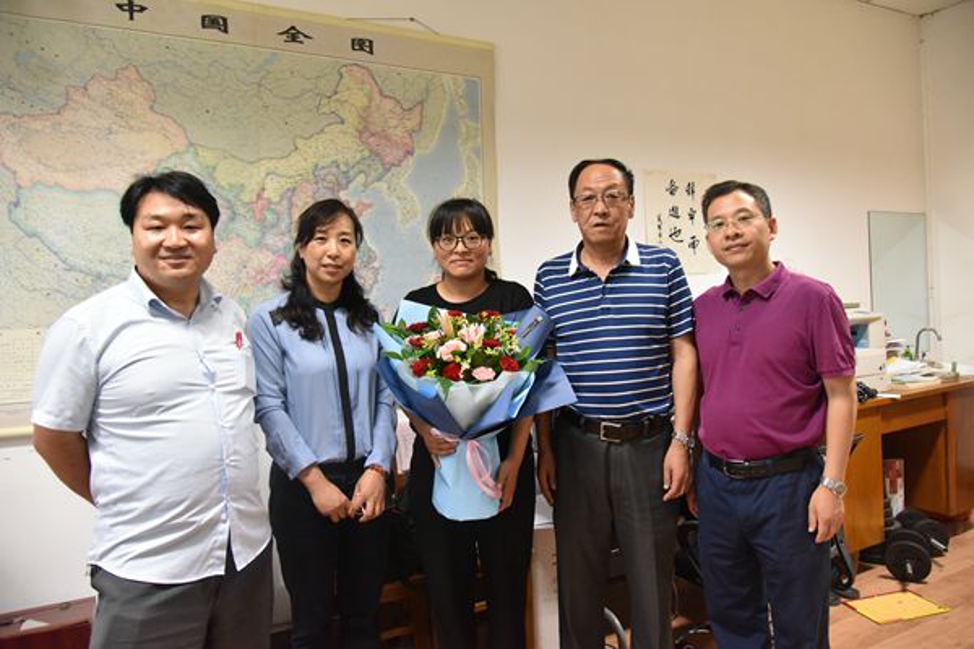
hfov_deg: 73.7
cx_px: 487
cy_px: 324
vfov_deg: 53.1
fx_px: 649
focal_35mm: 24
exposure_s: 1/80
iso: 4000
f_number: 4.5
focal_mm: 24
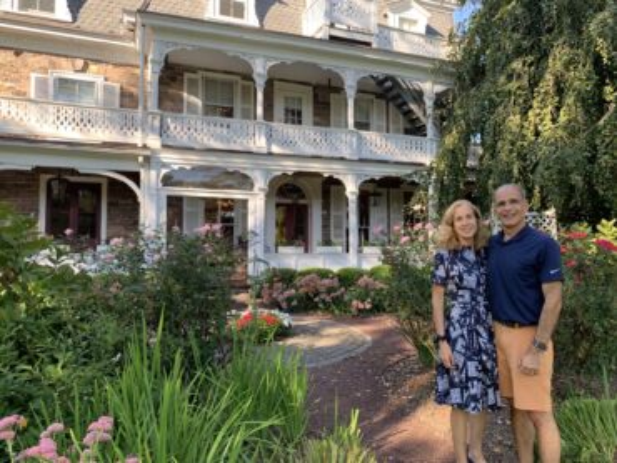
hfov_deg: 67.3
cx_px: 308
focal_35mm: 26
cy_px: 232
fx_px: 464
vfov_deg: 53.1
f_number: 1.8
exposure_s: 1/141
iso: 25
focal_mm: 4.25
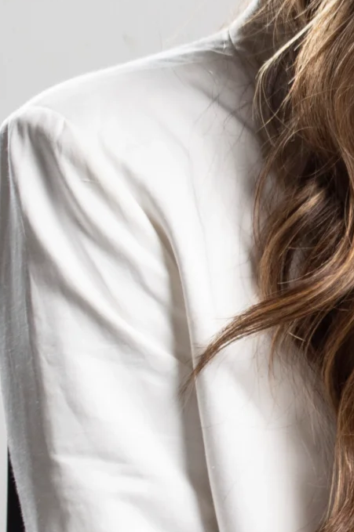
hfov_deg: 5.4
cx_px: 561
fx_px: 3682
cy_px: 215
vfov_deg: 8.3
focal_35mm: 249
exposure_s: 1/160
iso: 200
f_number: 7.1
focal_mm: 44
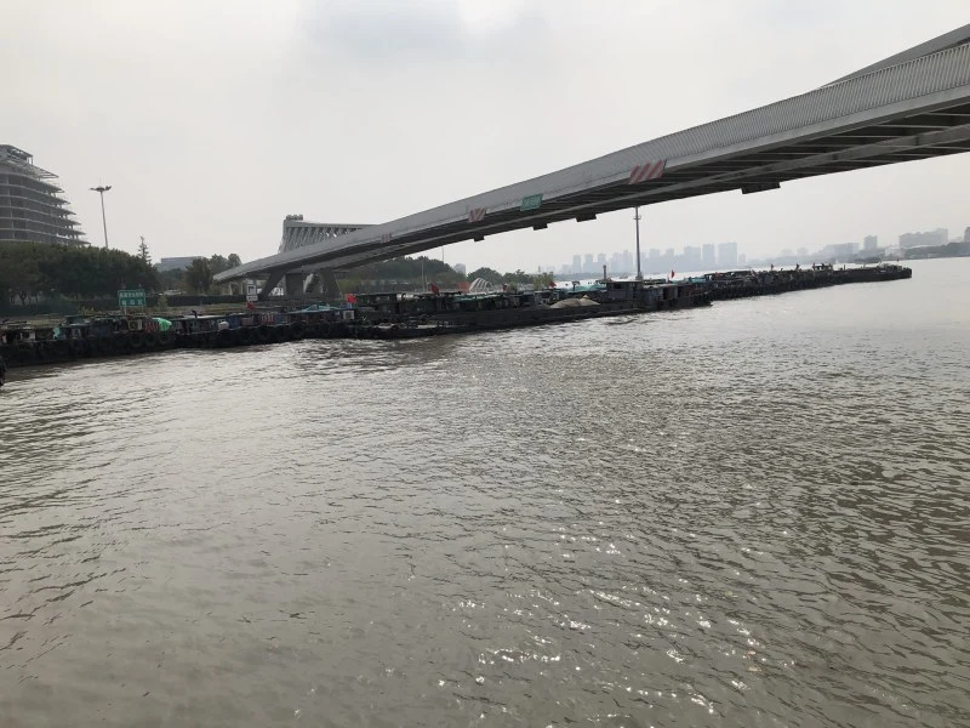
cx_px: 485
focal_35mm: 28
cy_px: 364
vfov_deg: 49.7
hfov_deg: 63.4
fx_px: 785
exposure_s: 1/5348
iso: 20
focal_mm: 4
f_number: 1.8
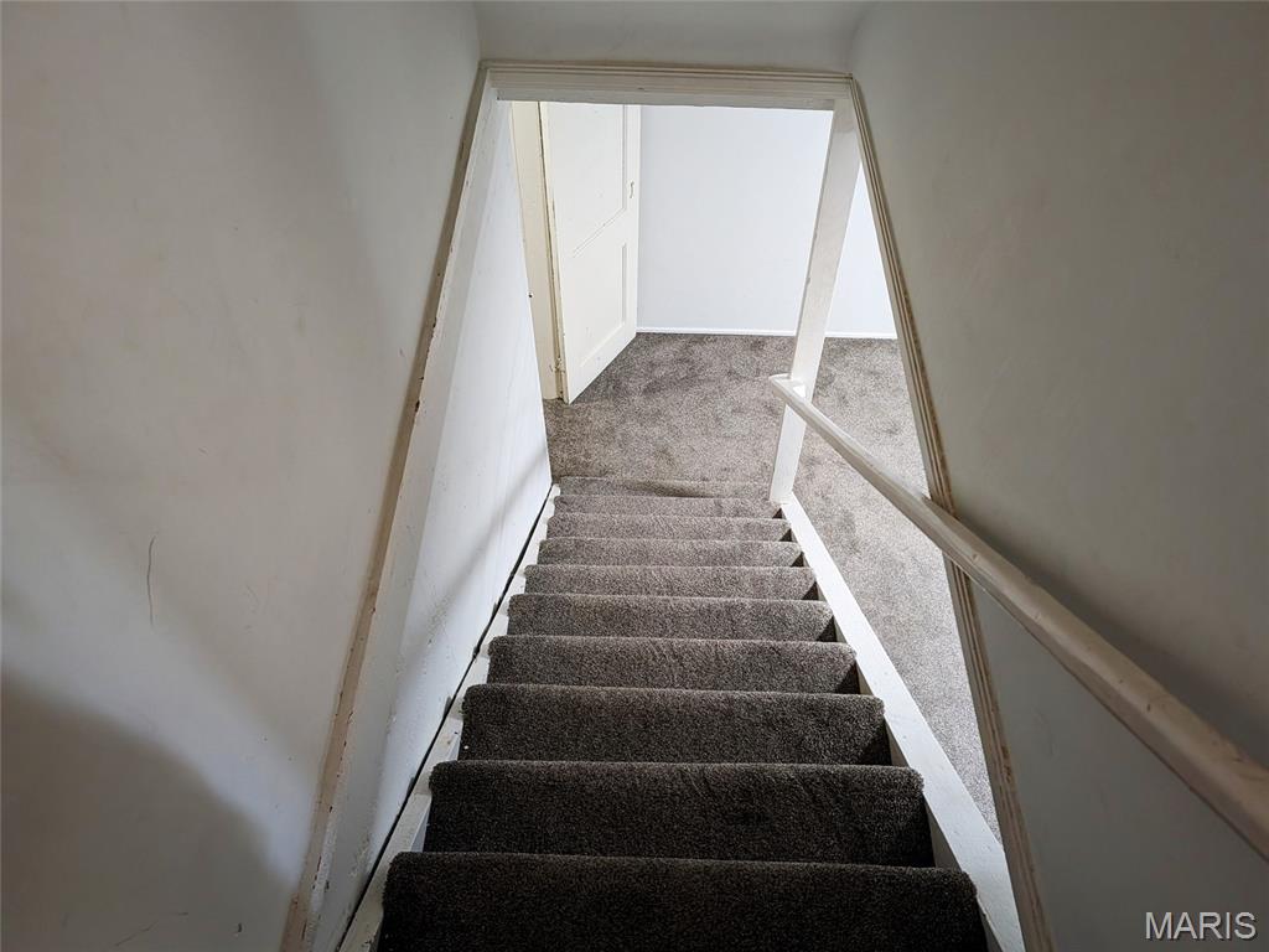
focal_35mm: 24
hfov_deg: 71.6
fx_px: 880
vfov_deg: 56.8
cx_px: 634
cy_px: 476
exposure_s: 1/40
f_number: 1.68
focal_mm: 6.9
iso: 601
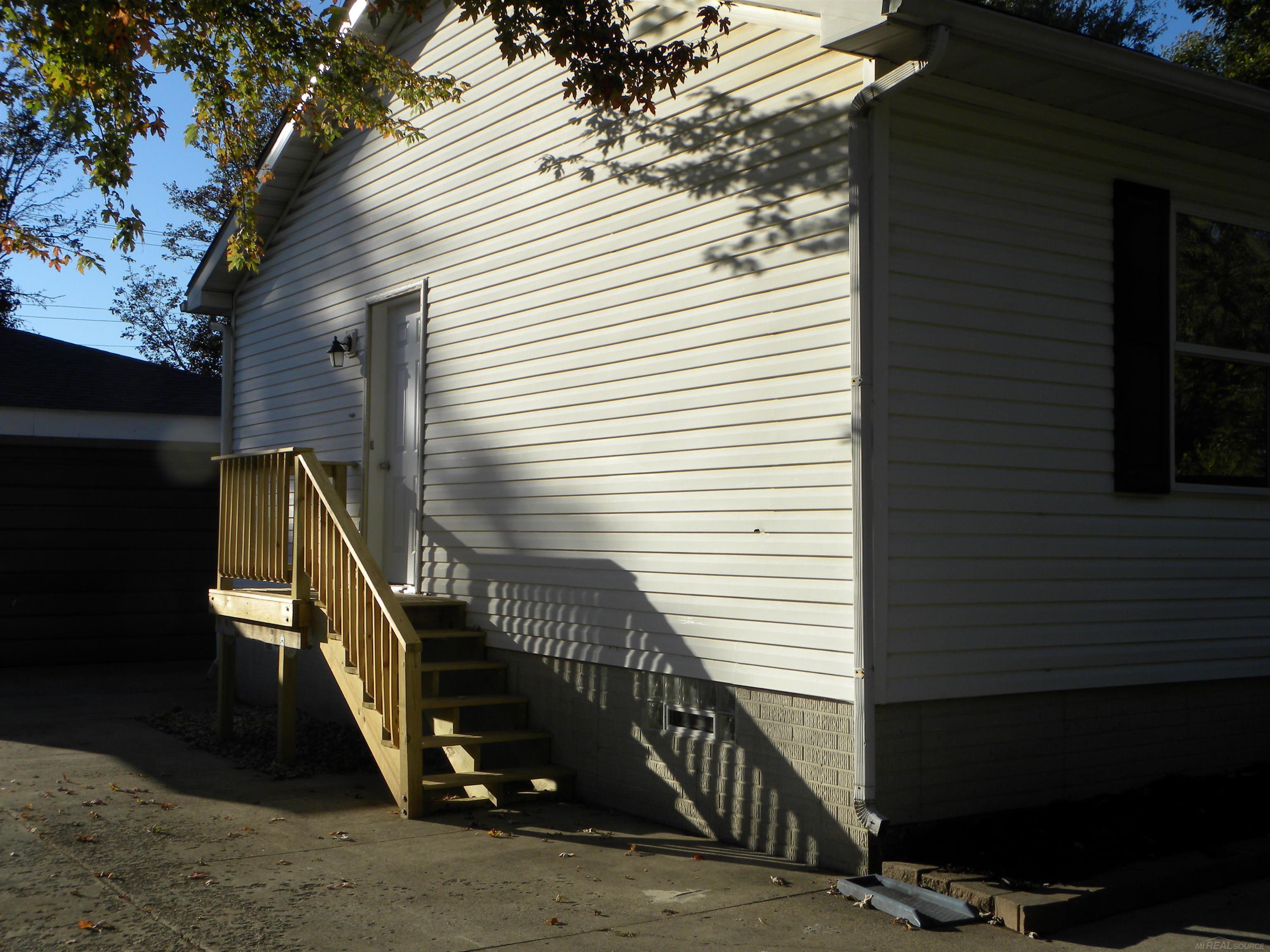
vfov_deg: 35.1
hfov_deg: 45.8
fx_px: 1504
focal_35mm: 41
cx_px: 635
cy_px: 476
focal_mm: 7.3
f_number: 5.6
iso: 64
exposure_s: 1/342
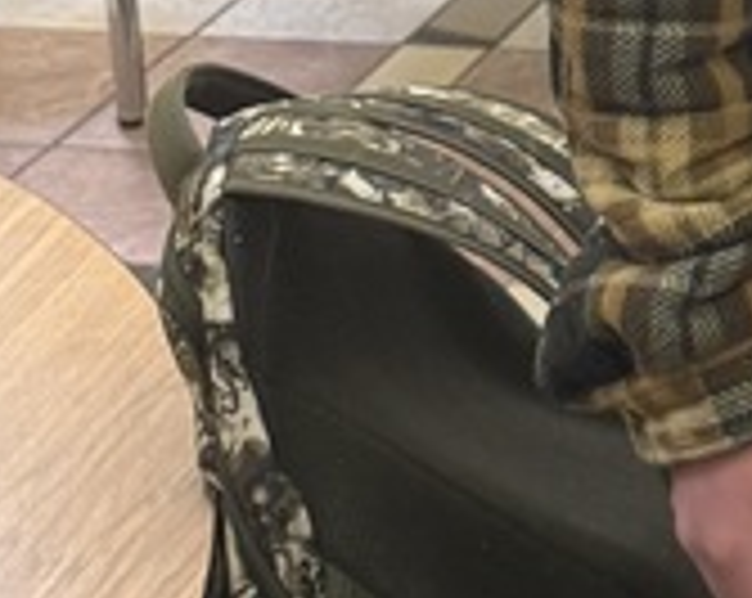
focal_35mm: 144
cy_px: -328
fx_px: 3199
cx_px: 1635
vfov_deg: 10.3
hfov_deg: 11.6
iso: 250
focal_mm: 6.76
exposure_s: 1/60
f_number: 1.78
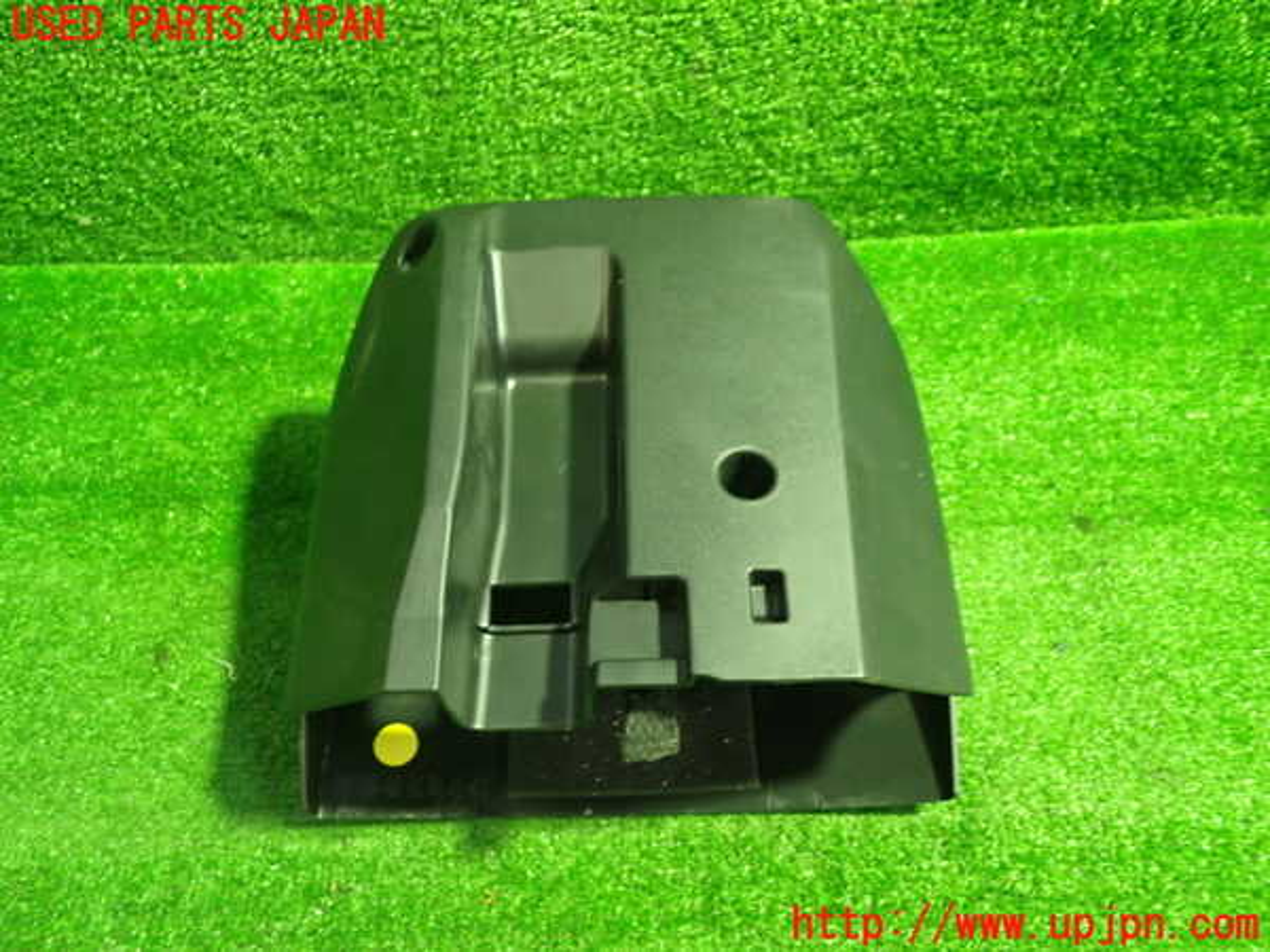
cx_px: 635
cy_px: 476
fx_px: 1101
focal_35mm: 30
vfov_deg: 46.8
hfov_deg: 60.0
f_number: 2.3
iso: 800
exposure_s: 1/30
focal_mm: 5.4
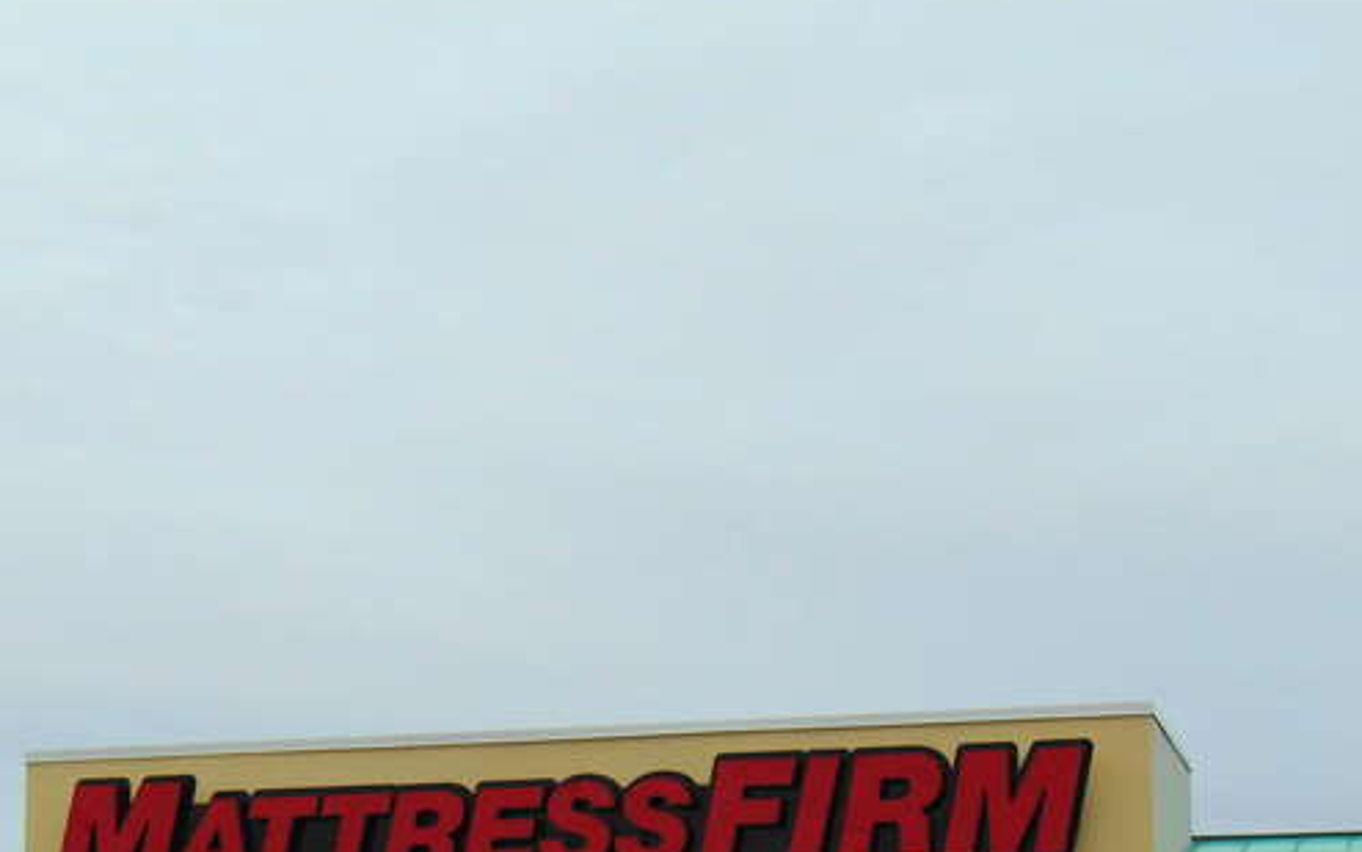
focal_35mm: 103
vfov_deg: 12.6
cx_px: 571
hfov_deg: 20.2
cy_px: 786
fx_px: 3824
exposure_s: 1/500
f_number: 3.6
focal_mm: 10.8
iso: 80
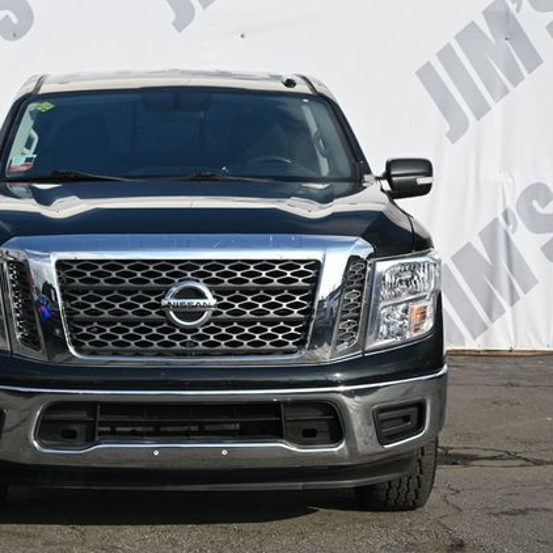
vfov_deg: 20.4
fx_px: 1536
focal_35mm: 85
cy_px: 277
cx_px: 190
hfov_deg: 20.3
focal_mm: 44
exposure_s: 1/250
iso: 110
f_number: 6
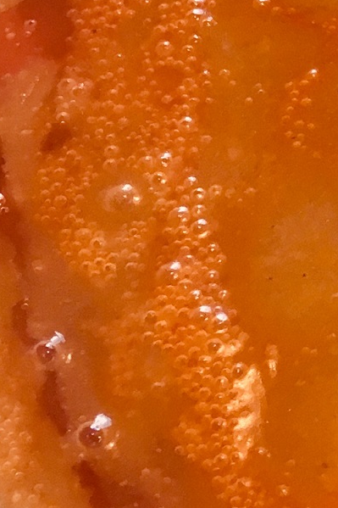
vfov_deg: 15.6
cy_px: 42
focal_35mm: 130
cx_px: 837
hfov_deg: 9.3
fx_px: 1832
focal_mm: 4.15
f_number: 2.2
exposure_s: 1/30
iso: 32
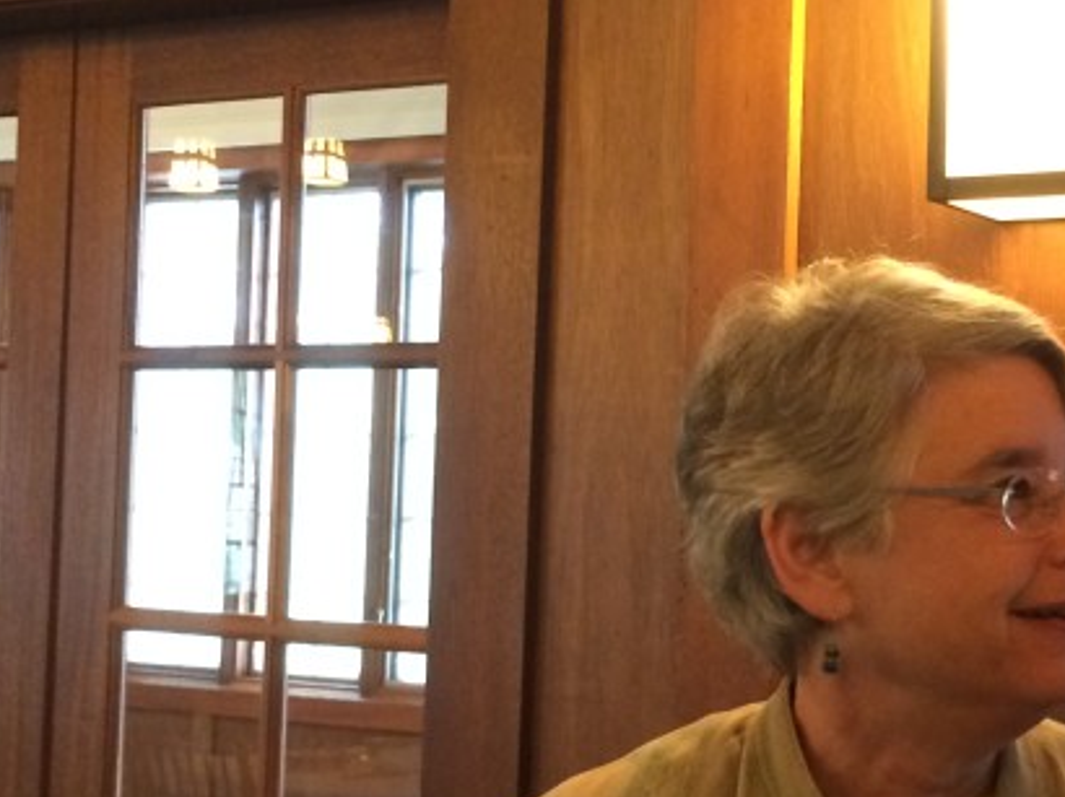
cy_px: 537
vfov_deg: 19.6
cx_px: 912
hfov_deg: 25.4
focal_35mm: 75
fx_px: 2306
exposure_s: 1/15
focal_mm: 4.12
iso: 320
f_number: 2.2
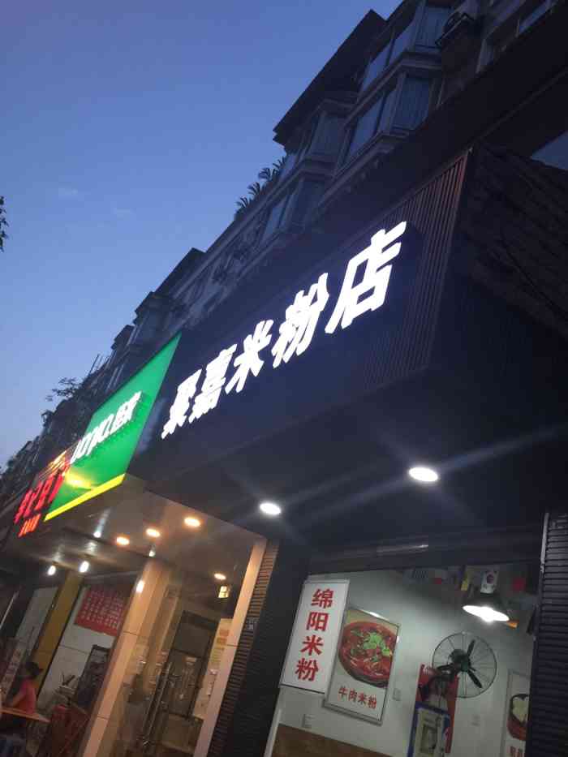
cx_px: 284
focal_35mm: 29
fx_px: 634
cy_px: 378
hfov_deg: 48.2
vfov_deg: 61.7
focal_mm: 4.15
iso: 40
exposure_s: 1/17
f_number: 2.2
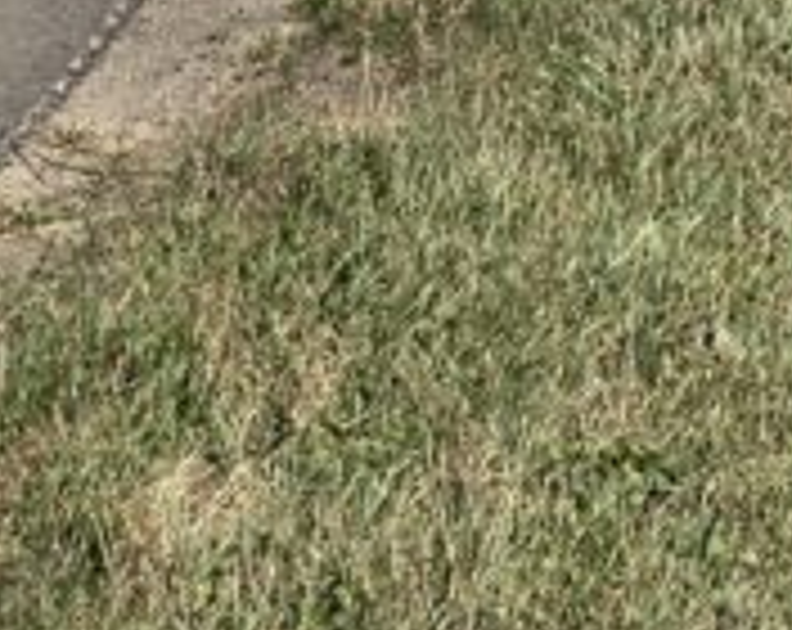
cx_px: 644
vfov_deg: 9.0
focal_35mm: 148
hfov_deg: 13.0
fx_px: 3461
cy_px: -1071
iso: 25
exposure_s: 1/2421
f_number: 1.8
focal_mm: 4.25
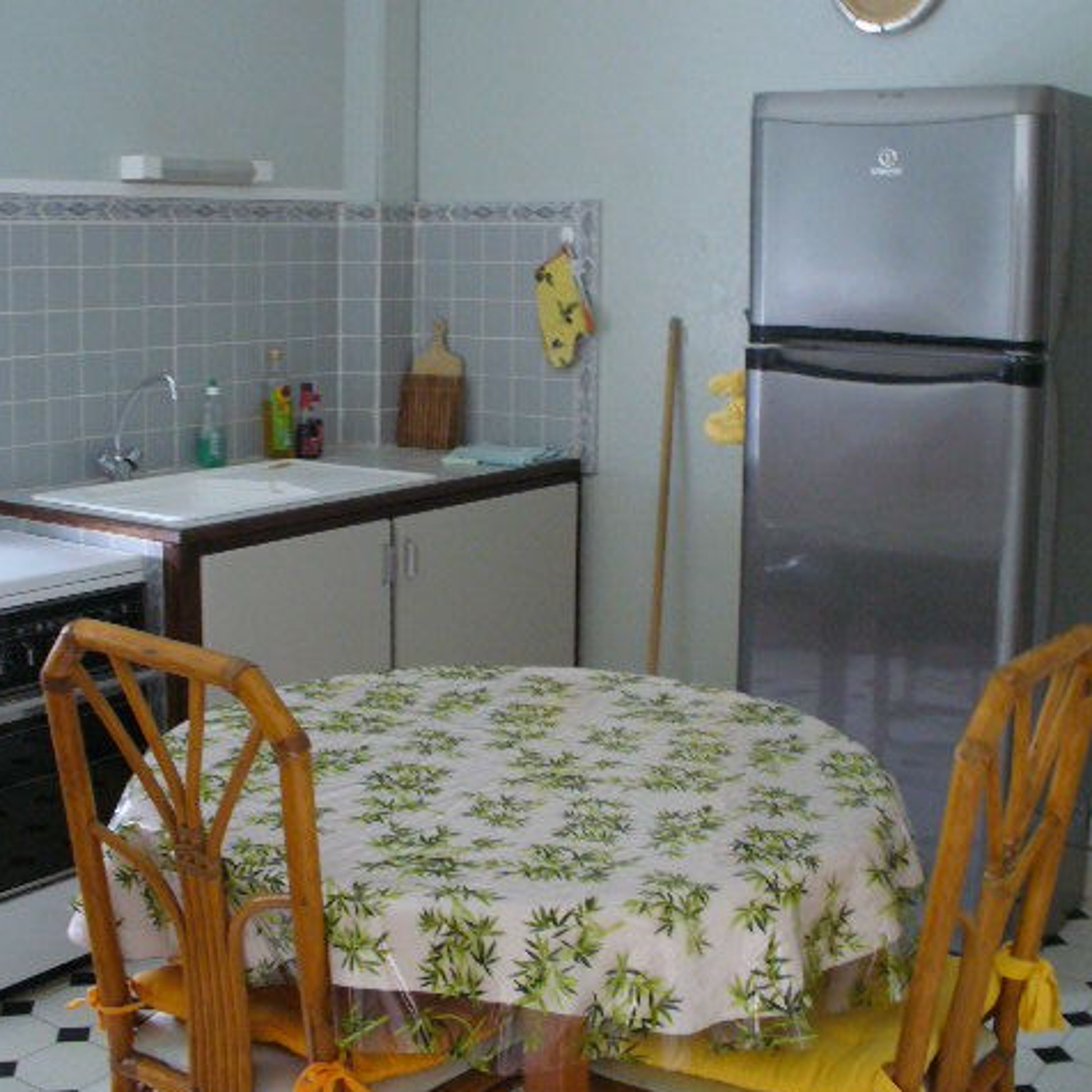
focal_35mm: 44
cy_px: 532
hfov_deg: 38.3
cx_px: 544
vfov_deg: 38.3
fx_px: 1570
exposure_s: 1/15
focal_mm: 6.1
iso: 200
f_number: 2.8
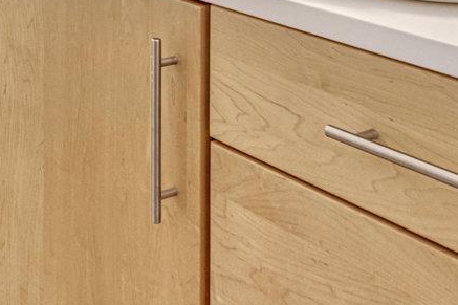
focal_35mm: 75
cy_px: -234
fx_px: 954
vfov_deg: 15.7
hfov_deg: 24.7
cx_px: -72
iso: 1250
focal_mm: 16
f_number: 7.1
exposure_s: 1/30
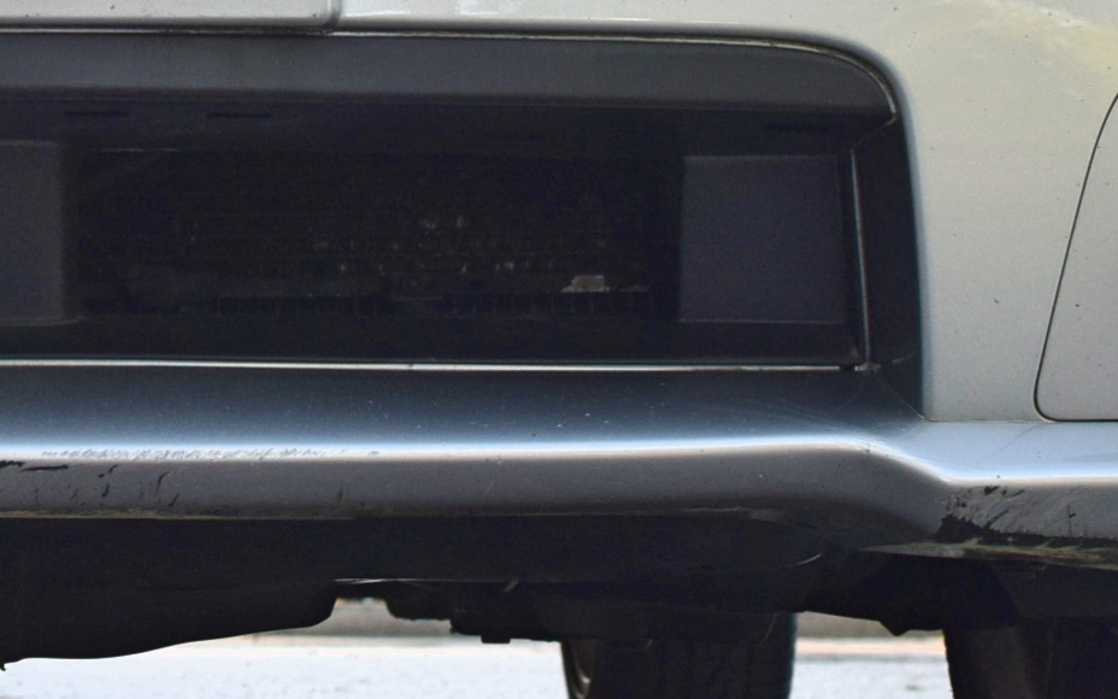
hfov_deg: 12.0
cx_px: 12
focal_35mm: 173
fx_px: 5260
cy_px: -20
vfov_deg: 7.6
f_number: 7.1
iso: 400
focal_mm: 35
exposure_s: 1/200
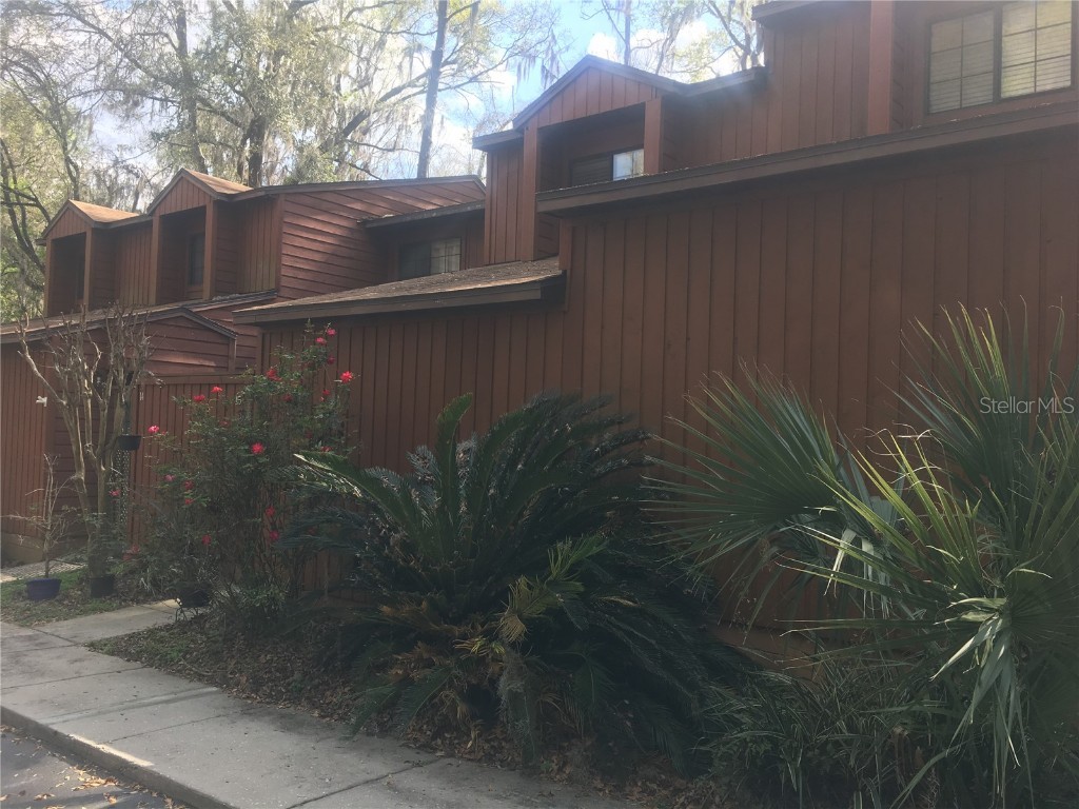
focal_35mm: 29
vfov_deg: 48.2
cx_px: 540
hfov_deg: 61.7
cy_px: 404
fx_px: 904
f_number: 2.2
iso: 25
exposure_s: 1/353
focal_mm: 4.15
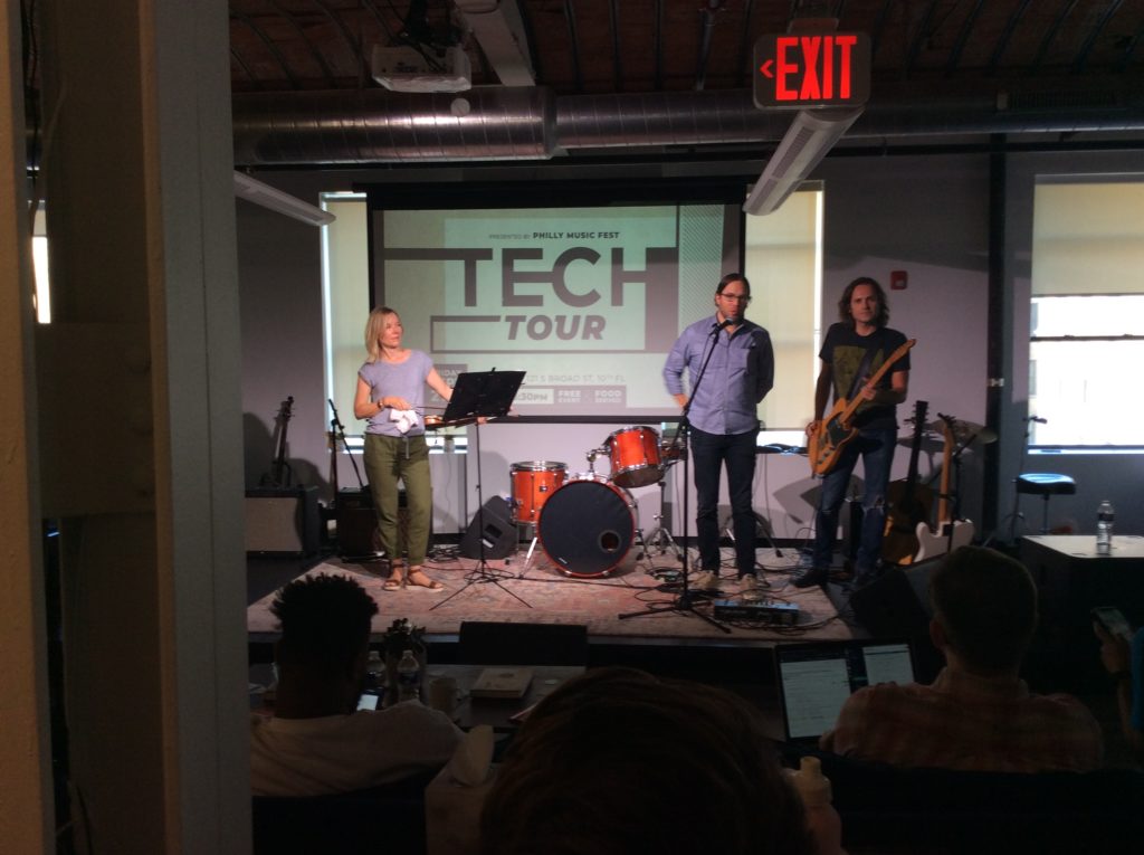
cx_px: 572
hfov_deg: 56.9
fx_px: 1056
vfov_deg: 44.1
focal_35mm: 32
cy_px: 428
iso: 32
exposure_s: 1/24
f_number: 2.4
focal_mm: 3.3
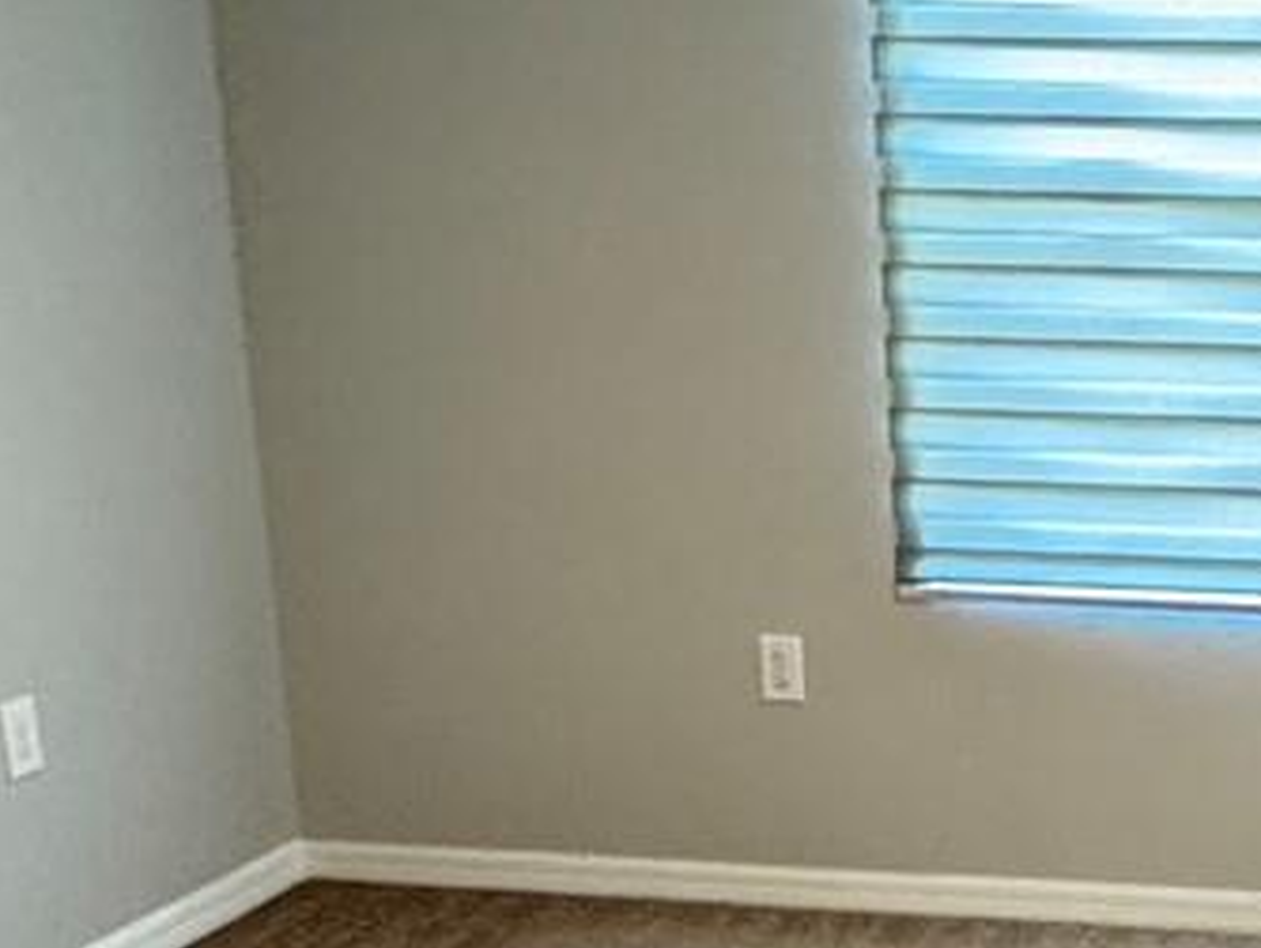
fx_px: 2442
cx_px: 1408
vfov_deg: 21.5
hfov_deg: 26.5
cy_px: 861
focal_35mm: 67
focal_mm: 2.22
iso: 500
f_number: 2.2
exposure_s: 1/60
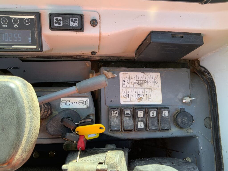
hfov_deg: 61.7
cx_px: 114
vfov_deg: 48.2
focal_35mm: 29
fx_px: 191
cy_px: 86
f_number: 1.8
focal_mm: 3
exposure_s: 1/122
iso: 25
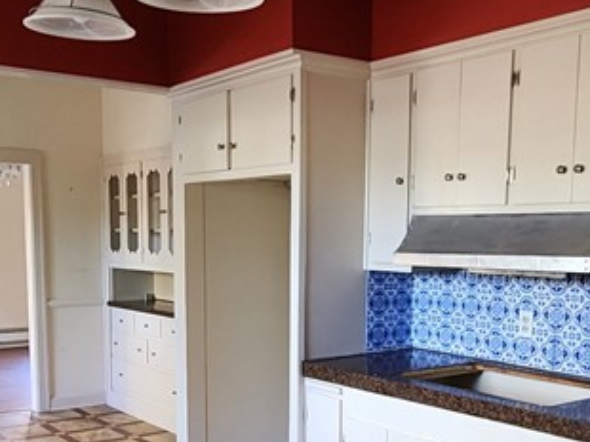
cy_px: 339
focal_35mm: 43
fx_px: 732
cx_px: 297
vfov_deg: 32.8
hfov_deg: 43.9
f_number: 2.2
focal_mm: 2.2
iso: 400
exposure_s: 1/30
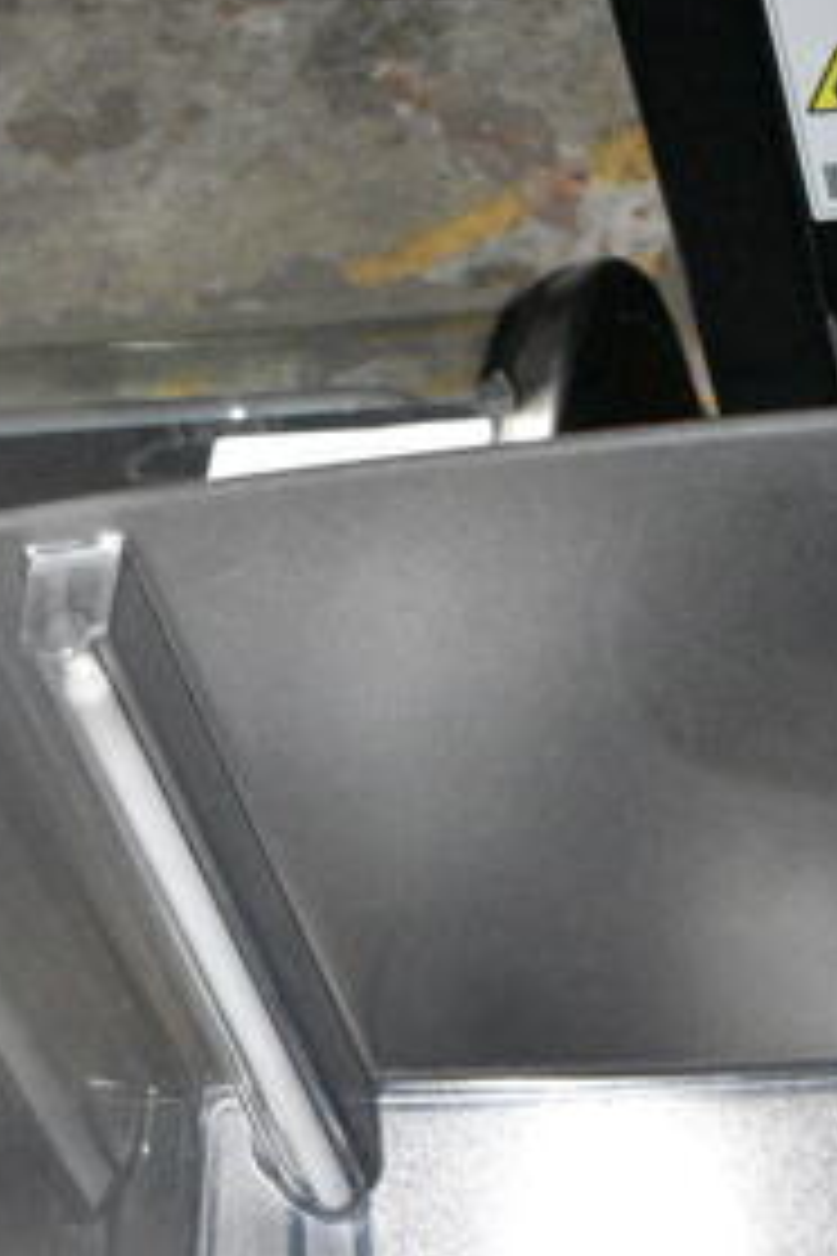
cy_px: 1911
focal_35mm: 108
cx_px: 724
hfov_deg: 12.6
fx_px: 3766
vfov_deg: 17.0
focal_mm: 22
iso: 6400
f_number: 5.6
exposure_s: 1/500
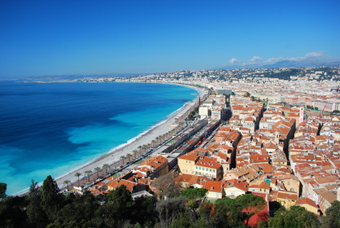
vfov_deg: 48.1
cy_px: 114
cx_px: 170
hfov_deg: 67.3
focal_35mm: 27
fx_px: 255
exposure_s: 1/100
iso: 100
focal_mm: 18
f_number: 8
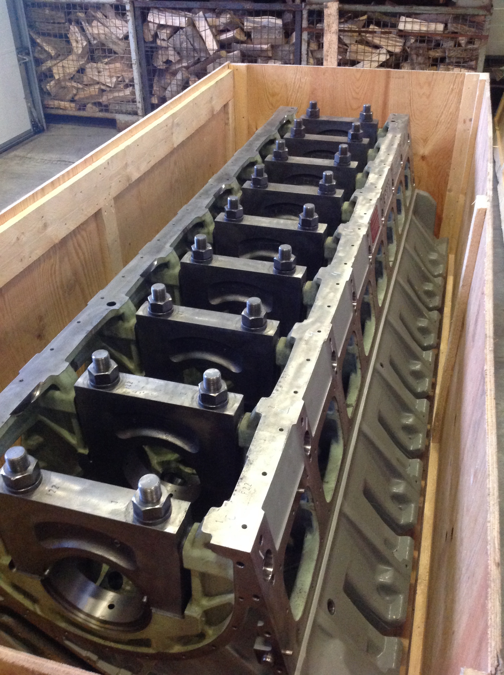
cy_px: 338
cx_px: 252
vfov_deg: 52.7
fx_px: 681
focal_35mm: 35
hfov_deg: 40.6
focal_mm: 4.28
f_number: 2.4
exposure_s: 1/15
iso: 500
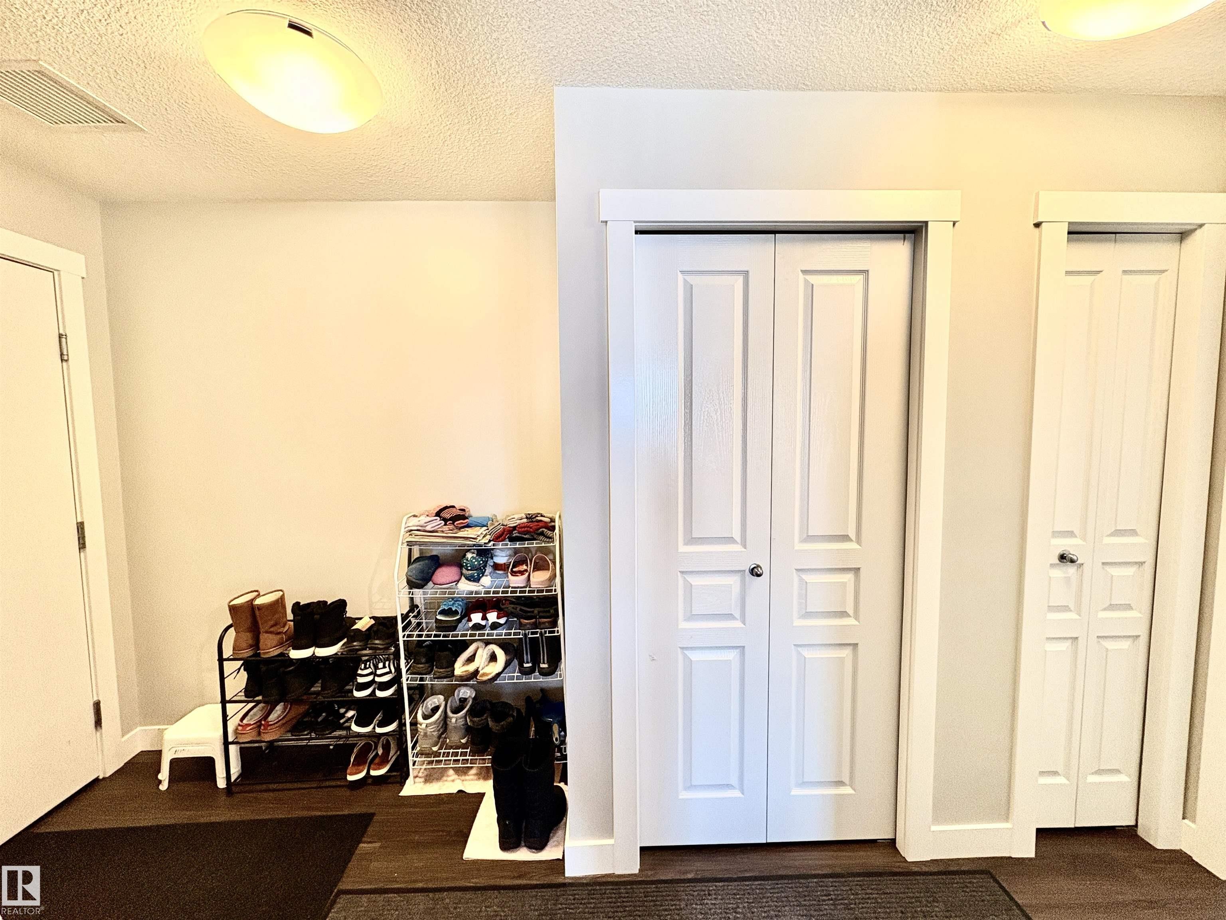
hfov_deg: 102.1
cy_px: 460
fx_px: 496
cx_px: 613
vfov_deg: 85.7
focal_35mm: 14
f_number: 2.2
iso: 160
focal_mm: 2.22
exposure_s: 1/60
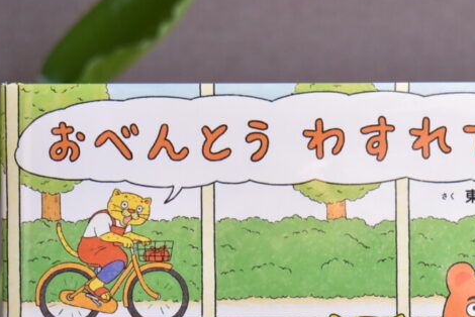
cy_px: 301
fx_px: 2244
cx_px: 260
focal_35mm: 170
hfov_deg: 12.1
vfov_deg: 8.1
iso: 800
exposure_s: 1/30
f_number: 5.6
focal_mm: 52
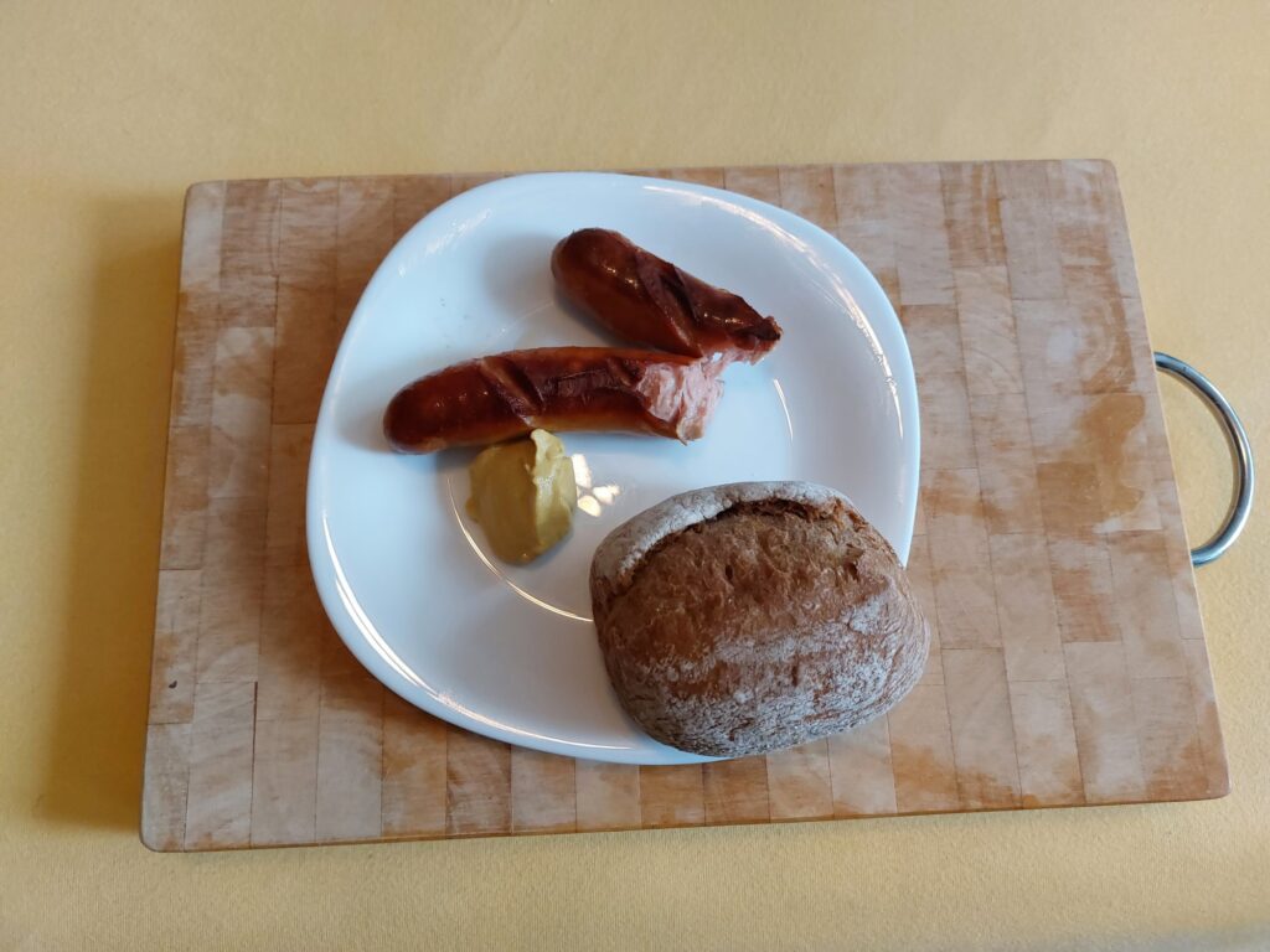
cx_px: 635
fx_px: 917
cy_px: 476
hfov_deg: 69.4
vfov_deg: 54.9
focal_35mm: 25
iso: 320
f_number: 1.8
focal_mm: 5.23
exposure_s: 1/100
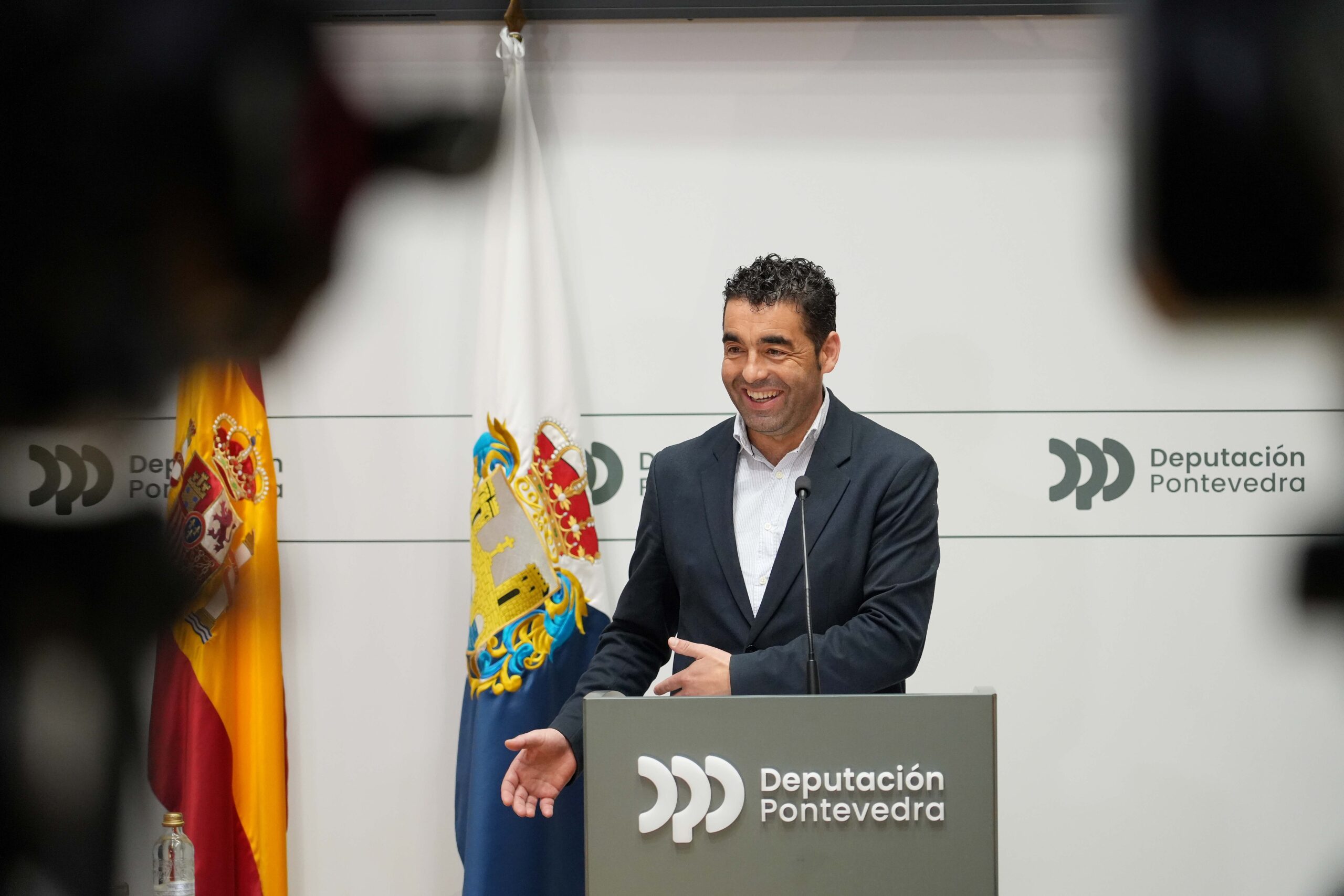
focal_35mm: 105
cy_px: 448
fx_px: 3920
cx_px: 672
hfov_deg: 19.5
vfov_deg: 13.0
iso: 4000
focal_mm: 105
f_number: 4
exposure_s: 1/400
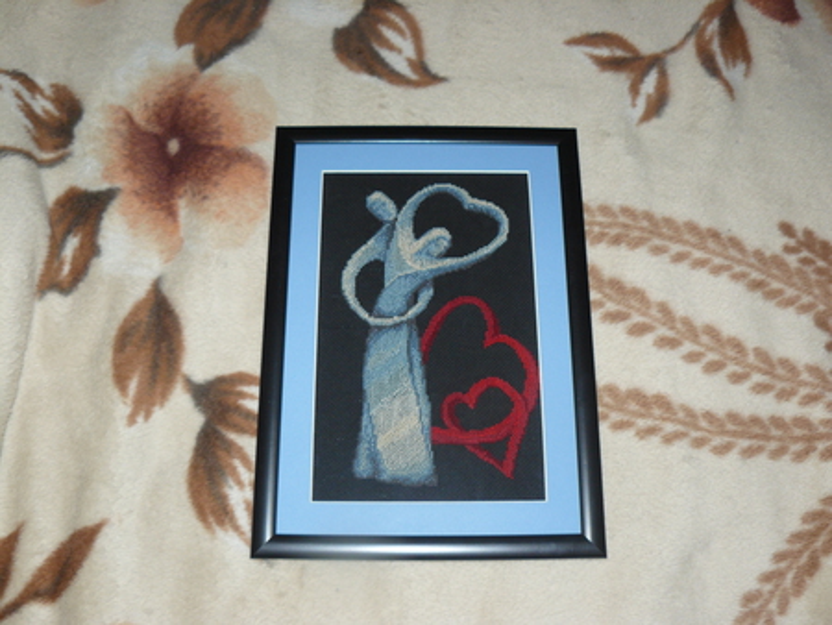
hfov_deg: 51.3
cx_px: 416
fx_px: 866
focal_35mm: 36
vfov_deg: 39.7
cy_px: 312
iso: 100
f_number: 2.8
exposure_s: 1/30
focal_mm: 6
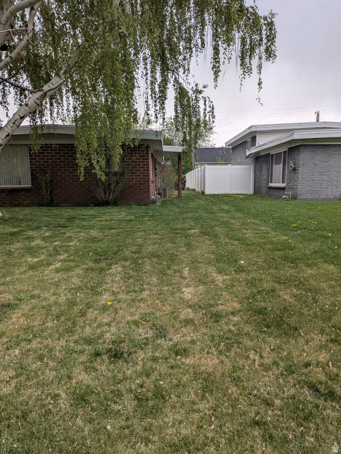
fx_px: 315
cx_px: 170
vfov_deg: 71.6
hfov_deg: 56.8
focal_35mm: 24
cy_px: 227
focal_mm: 4.53
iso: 30
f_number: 1.7
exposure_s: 1/120
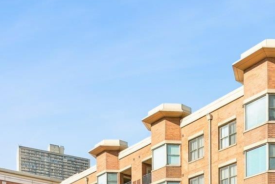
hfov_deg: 34.5
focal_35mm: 51
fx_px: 390
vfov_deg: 21.5
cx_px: 289
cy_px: 288
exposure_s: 1/250
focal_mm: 14
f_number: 8
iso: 500
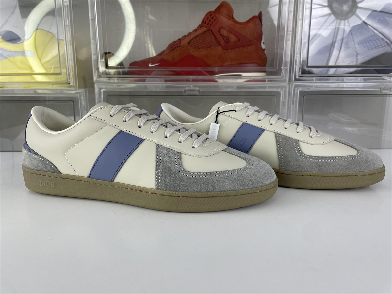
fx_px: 294
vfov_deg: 53.1
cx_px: 196
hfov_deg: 67.3
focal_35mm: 26
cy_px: 147
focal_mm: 4.2
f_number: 1.6
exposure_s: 1/226
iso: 32
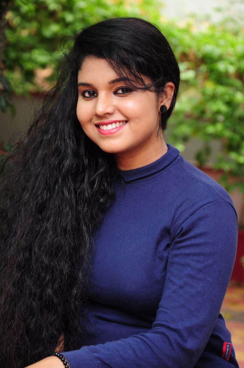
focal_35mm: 135
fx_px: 1376
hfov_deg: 10.1
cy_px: 184
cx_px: 122
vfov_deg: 15.2
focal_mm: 90
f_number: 6.3
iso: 500
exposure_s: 1/125
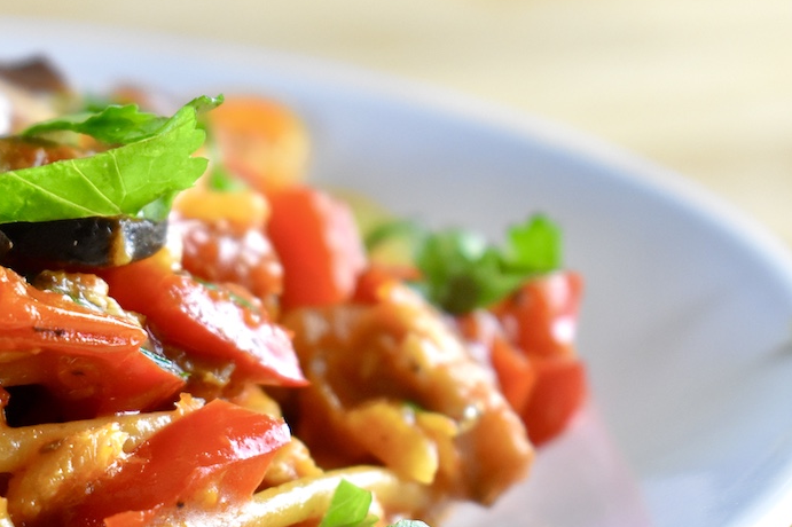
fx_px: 3363
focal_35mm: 153
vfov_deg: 9.0
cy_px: 306
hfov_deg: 13.3
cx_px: 115
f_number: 5.6
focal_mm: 55
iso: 2000
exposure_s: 1/125
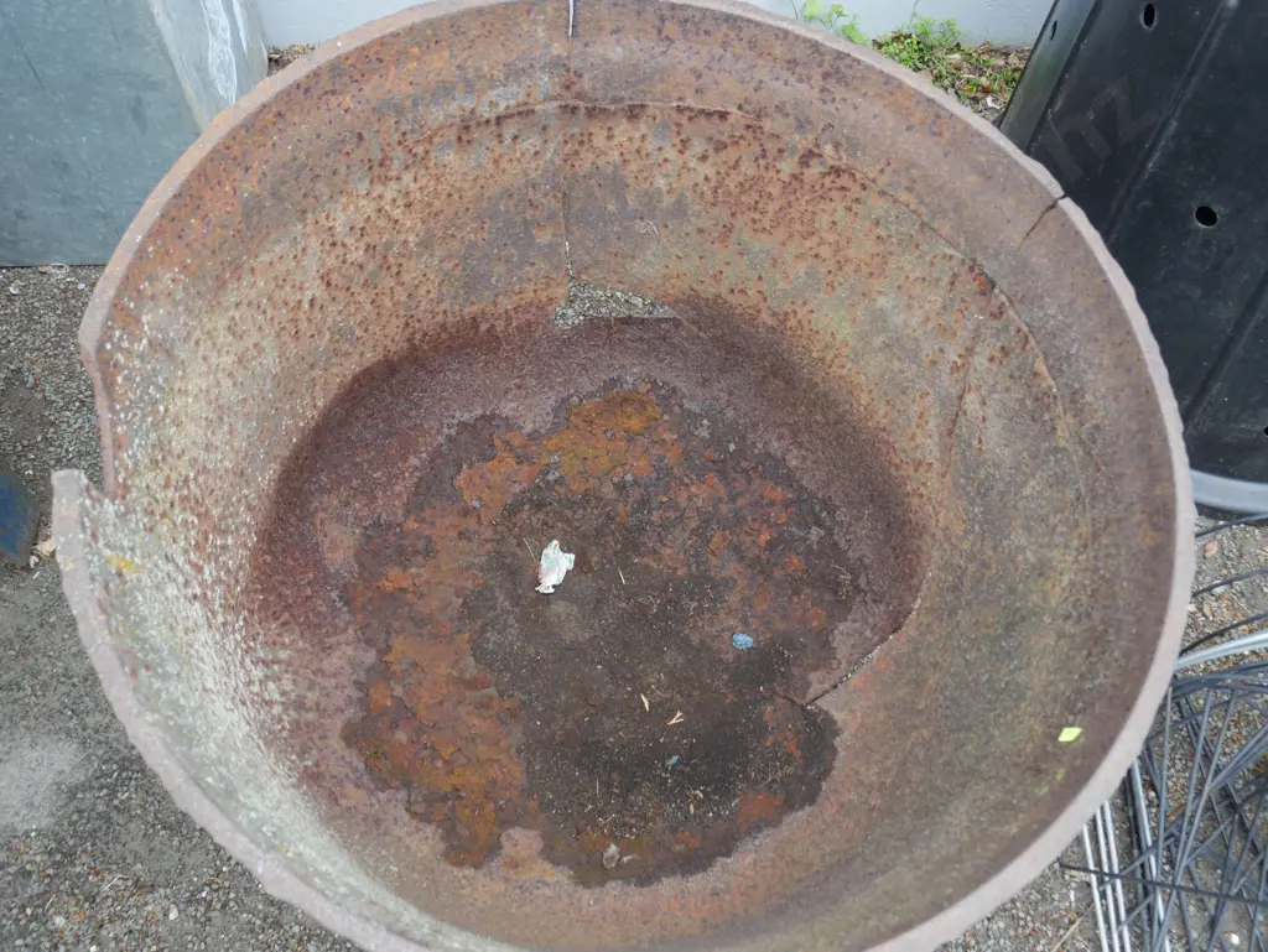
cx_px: 634
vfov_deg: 39.7
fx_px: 1319
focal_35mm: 36
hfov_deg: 51.3
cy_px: 476
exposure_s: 1/60
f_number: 4
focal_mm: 18
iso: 250
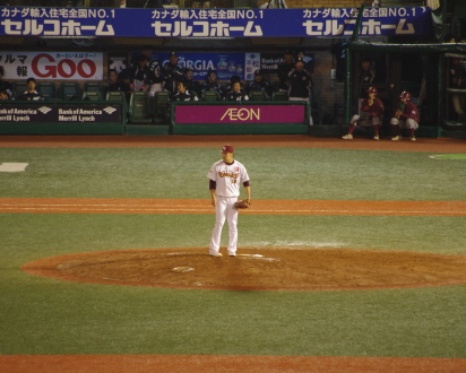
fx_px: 7065
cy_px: 186
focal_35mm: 512
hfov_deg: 3.8
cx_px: 232
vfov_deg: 3.0
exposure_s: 1/160
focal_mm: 300
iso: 1600
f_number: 5.8
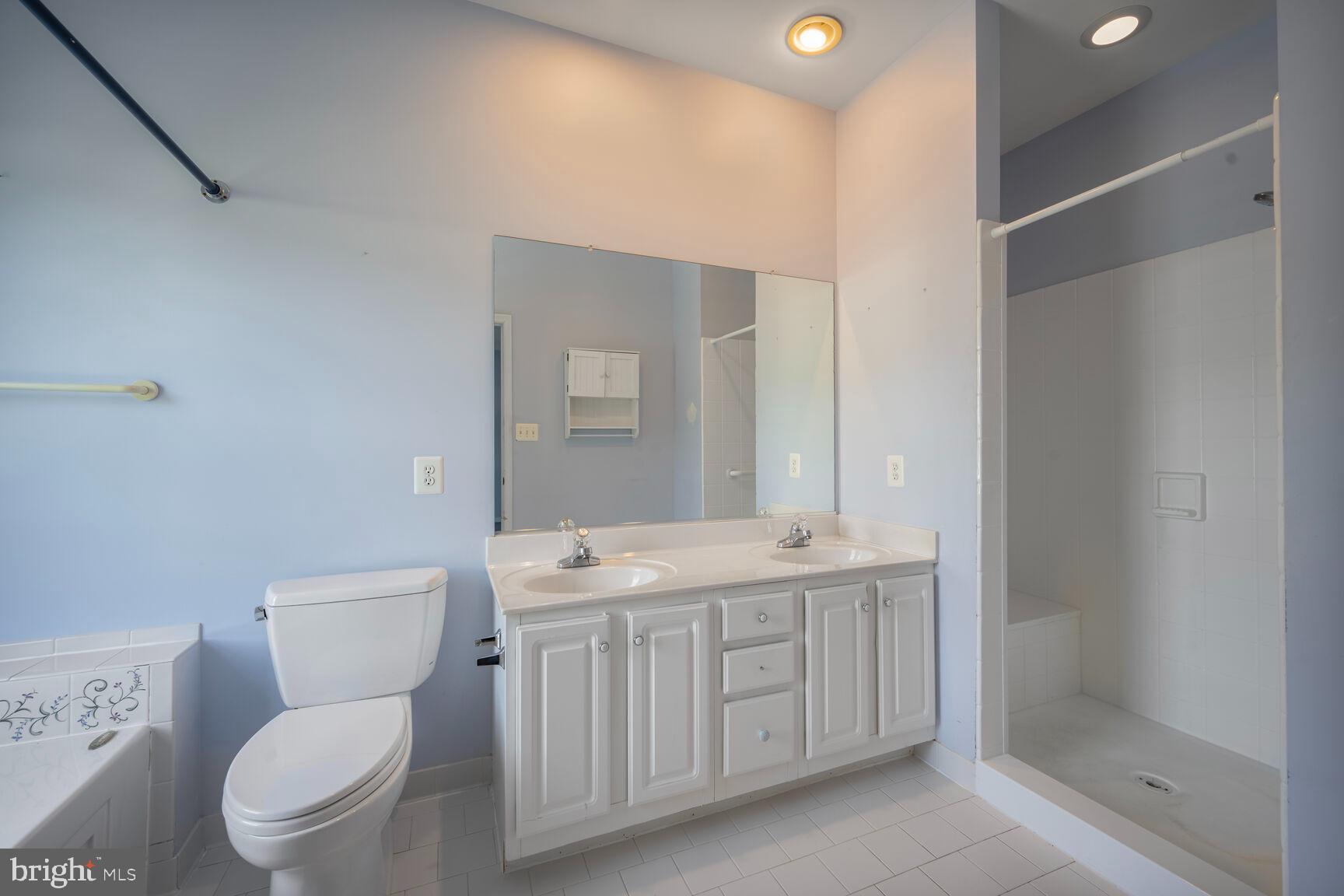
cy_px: 448
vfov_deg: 81.2
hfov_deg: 104.3
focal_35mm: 14
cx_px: 672
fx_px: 523
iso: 200
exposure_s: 1/5
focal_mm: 14
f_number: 9
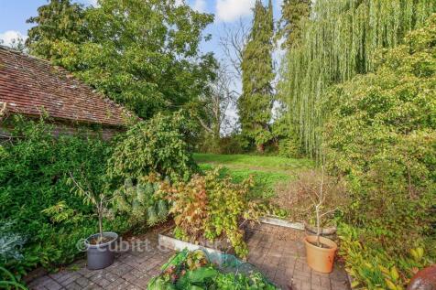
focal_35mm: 15
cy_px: 145
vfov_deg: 77.3
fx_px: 182
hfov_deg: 100.4
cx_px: 218
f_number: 8
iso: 400
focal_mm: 10
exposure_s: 1/100
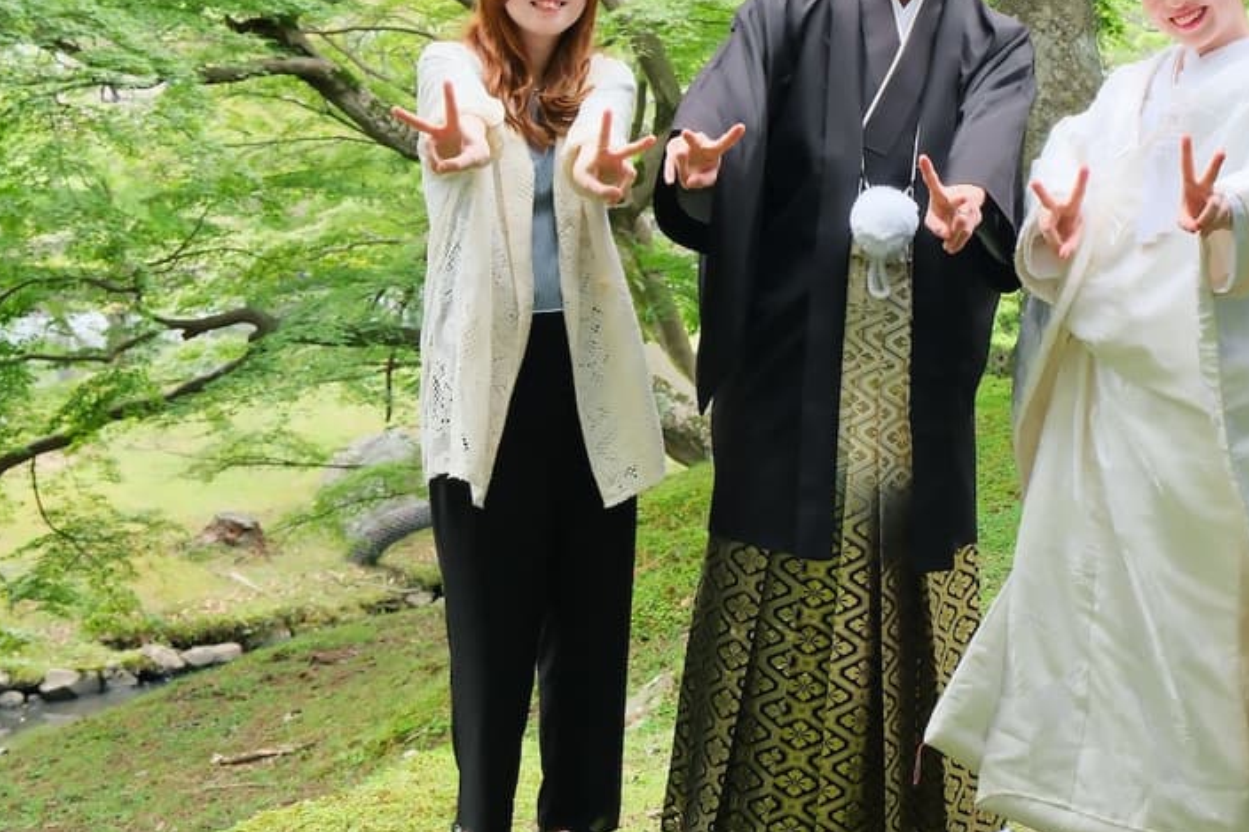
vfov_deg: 15.1
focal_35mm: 90
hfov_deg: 22.2
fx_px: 3122
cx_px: 1057
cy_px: 187
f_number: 5.6
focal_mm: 29.2
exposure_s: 1/160
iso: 800
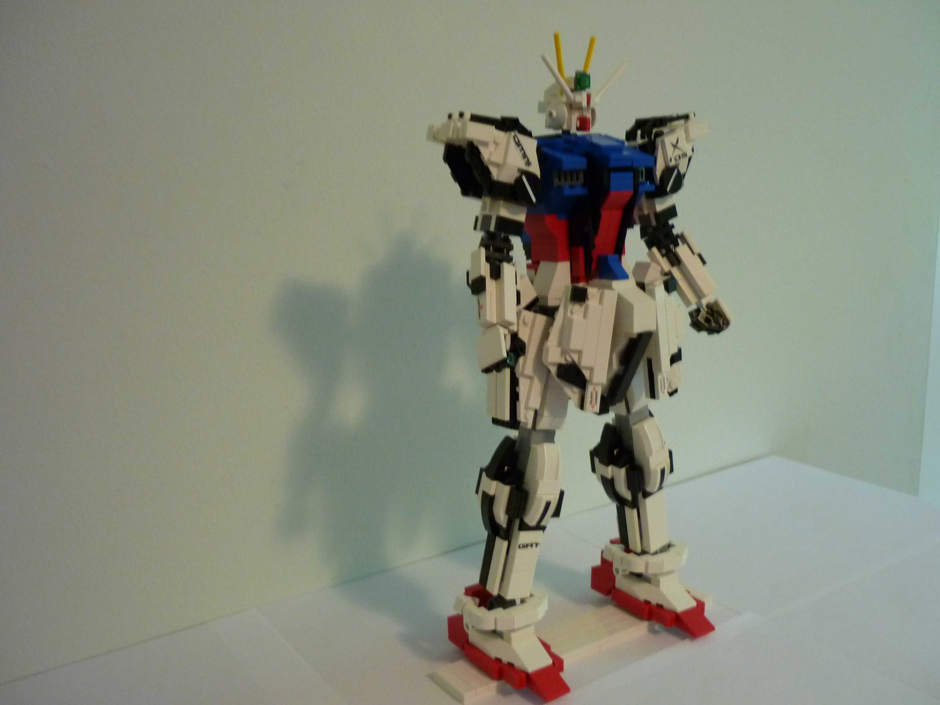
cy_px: 352
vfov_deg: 42.9
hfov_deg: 55.4
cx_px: 470
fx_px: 896
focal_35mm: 33
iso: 400
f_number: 2.8
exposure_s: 1/13
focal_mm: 5.5
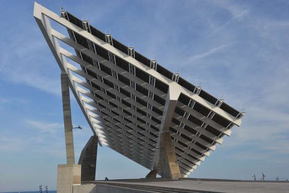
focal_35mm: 38
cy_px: 96
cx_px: 144
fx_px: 305
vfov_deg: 35.1
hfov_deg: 50.7
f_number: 11
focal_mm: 38
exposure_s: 1/125
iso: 250
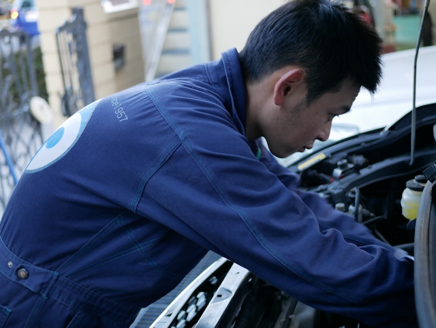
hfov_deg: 38.2
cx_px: 218
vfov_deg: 29.1
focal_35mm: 50
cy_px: 164
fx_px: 630
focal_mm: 25
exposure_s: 1/80
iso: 200
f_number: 1.7
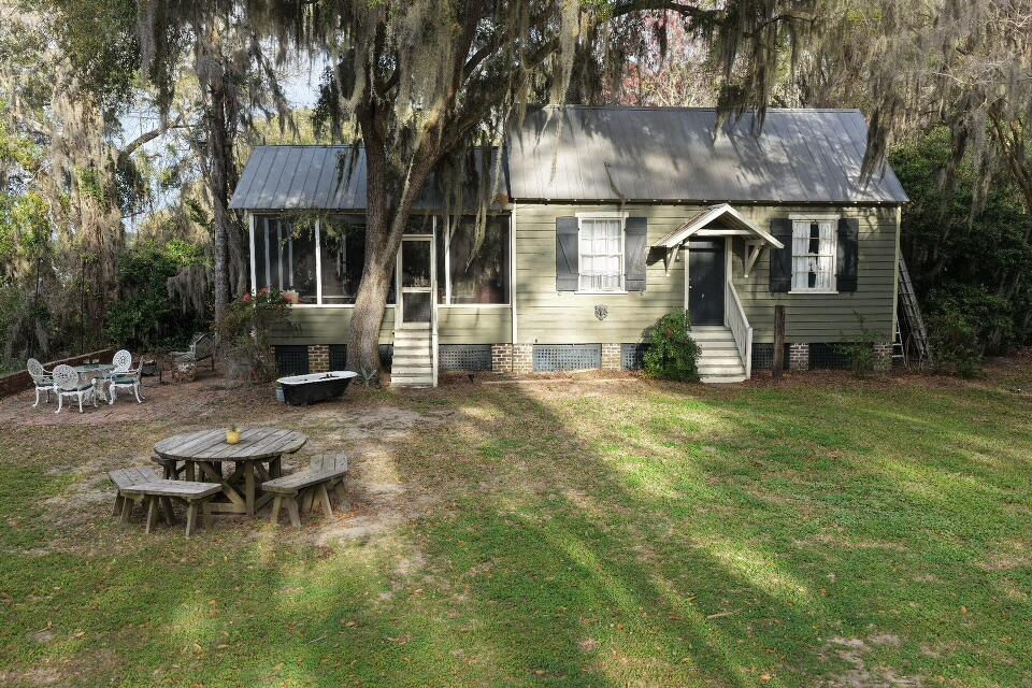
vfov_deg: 46.4
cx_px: 516
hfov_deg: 65.5
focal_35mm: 28
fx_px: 803
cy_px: 344
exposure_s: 1/400
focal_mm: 14.45
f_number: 2.8
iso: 160
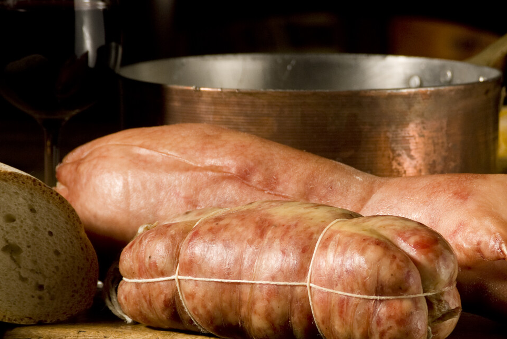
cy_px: 163
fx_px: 3694
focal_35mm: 262
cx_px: 350
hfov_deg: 7.8
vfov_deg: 5.3
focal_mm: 105
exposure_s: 1/60
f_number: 6.3
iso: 200
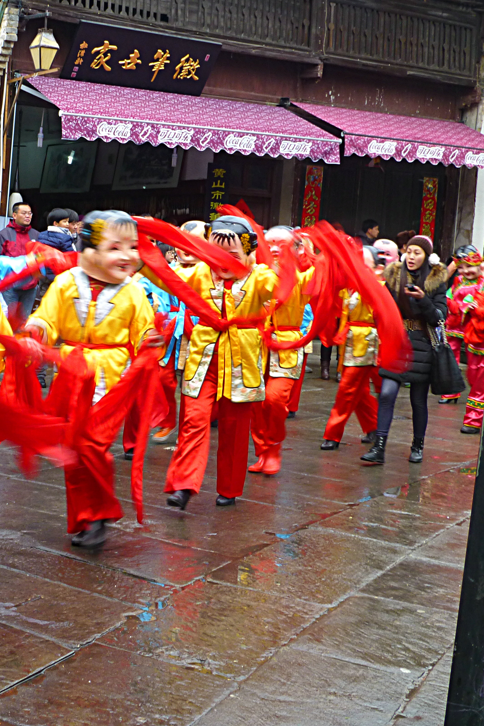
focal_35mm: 55
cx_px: 35
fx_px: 1109
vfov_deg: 36.2
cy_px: 361
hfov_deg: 23.8
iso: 100
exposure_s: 1/30
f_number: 7.1
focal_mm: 6.9
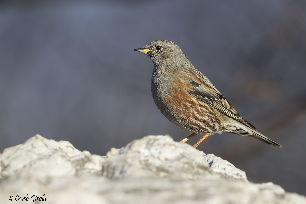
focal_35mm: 601
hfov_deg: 3.4
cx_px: 153
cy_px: 102
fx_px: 5108
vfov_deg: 2.3
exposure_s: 1/2000
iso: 560
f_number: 7.1
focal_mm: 600
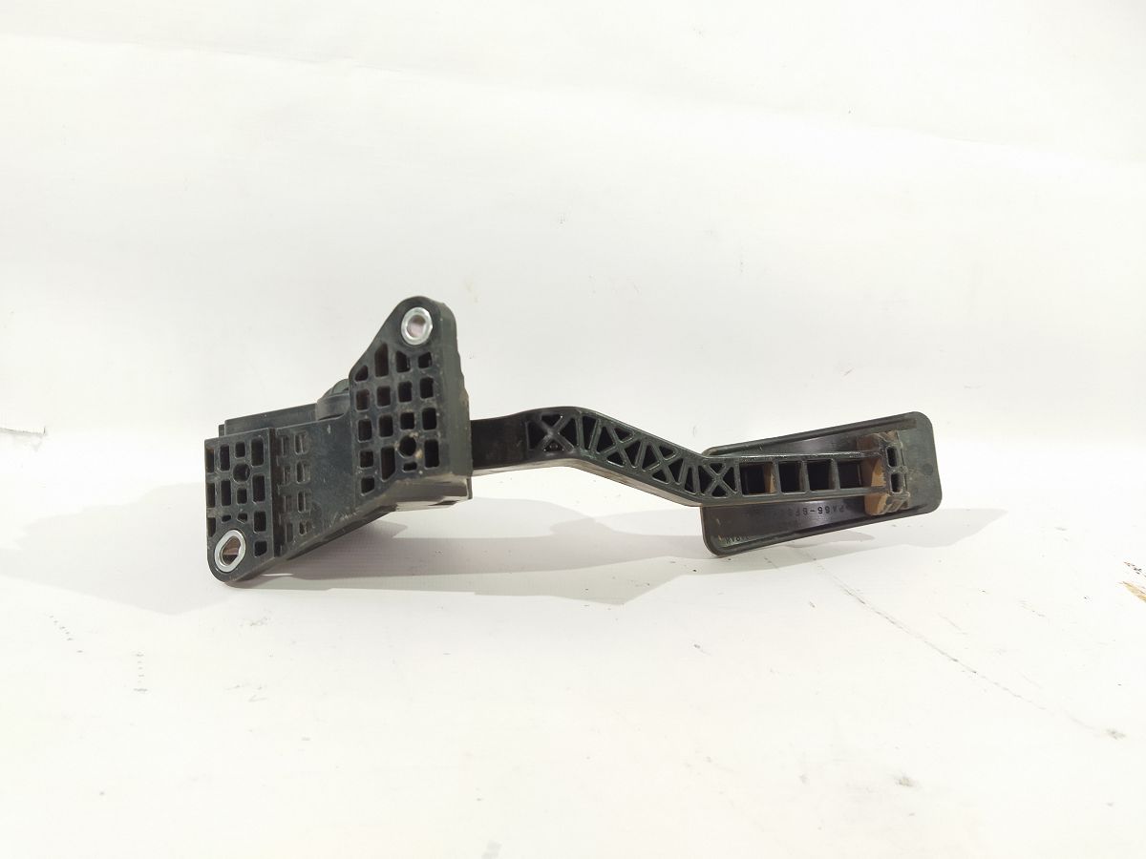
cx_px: 573
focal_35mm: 27
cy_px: 430
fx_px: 894
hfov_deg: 65.3
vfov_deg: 51.4
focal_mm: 4.71
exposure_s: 1/50
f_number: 1.79
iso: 313
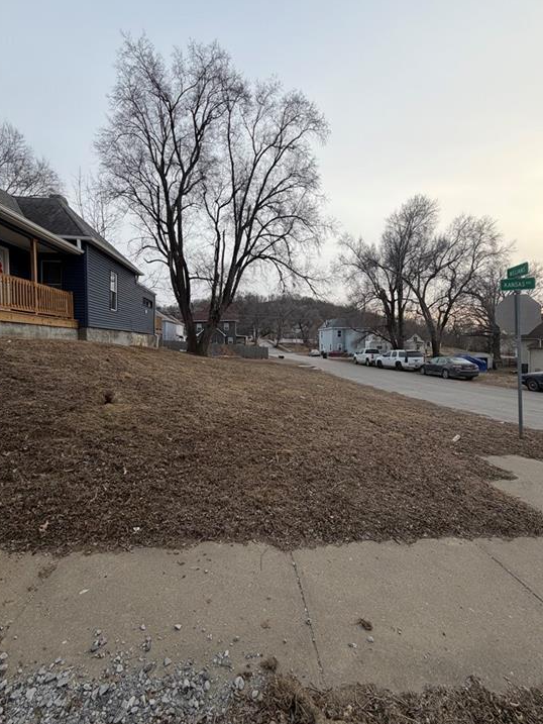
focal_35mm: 15
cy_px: 351
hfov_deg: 81.8
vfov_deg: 98.1
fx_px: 314
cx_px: 277
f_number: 2.2
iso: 50
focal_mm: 2.22
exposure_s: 1/502
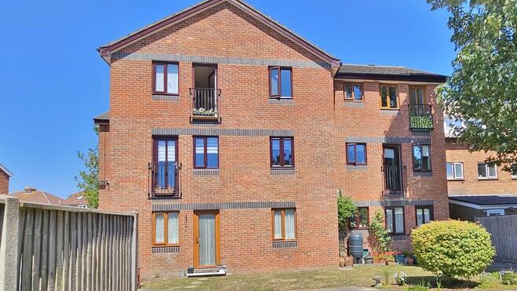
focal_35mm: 22
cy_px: 194
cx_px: 315
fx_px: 302
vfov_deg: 50.6
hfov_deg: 80.1
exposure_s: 1/1199
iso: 50
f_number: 2.2
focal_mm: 2.2
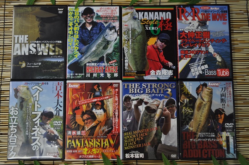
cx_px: 124
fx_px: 228
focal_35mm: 33
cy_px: 82
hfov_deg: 57.3
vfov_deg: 39.9
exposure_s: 1/60
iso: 450
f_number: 4
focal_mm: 22
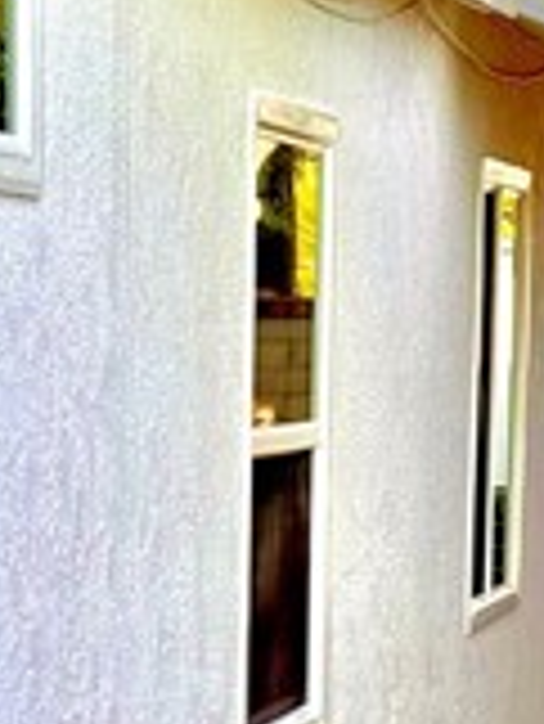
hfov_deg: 7.8
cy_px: 1034
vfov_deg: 10.1
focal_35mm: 191
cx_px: 274
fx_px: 3997
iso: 64
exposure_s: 1/1395
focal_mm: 6.76
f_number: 1.78
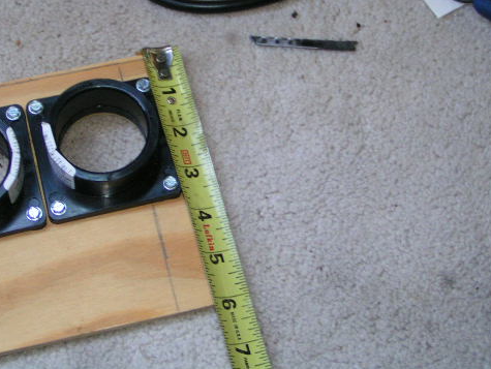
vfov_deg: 21.0
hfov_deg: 27.7
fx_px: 994
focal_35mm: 70
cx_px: 208
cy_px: 123
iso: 200
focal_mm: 8
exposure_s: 1/60
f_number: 3.2
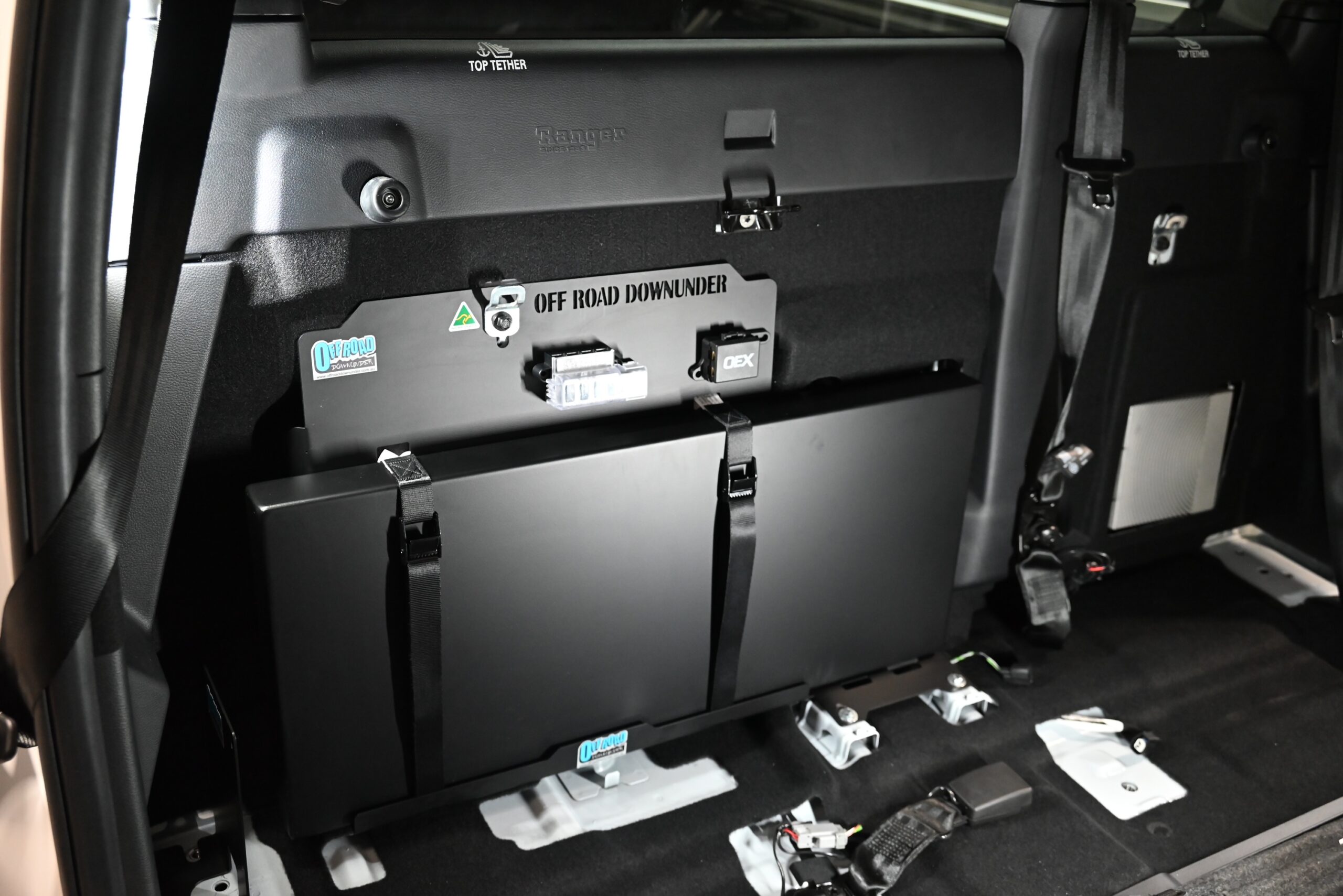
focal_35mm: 34
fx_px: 1287
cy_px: 448
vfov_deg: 38.4
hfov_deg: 55.1
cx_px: 672
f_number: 4.8
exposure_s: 1/60
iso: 3600
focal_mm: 34.5
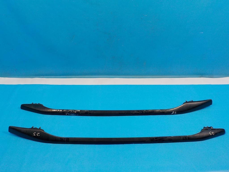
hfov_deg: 60.0
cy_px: 86
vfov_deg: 46.8
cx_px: 114
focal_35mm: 30
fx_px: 198
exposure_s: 1/30
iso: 160
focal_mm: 4.1
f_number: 3.3
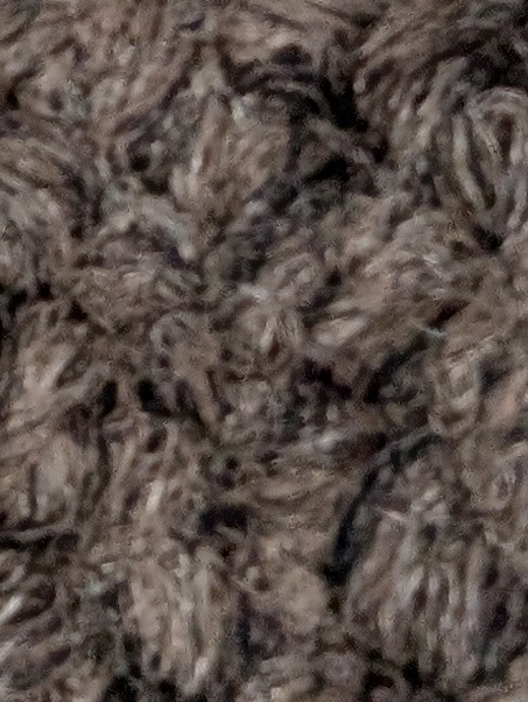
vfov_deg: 5.9
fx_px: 6738
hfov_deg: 4.4
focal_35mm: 332
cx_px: -696
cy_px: -318
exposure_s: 1/649
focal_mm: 6.9
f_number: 1.68
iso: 26
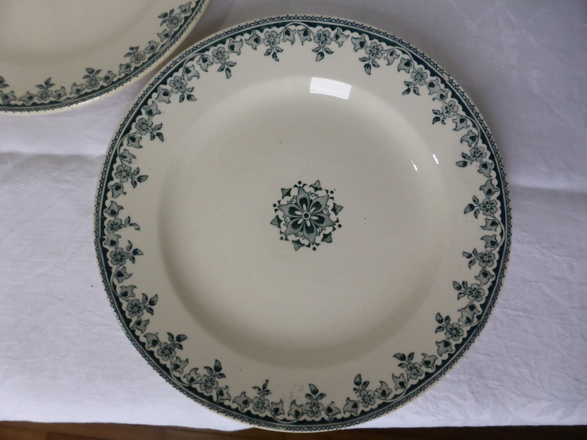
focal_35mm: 25
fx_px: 424
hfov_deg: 69.4
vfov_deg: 54.9
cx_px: 294
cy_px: 220
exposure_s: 1/60
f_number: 3.3
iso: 320
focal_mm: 4.3
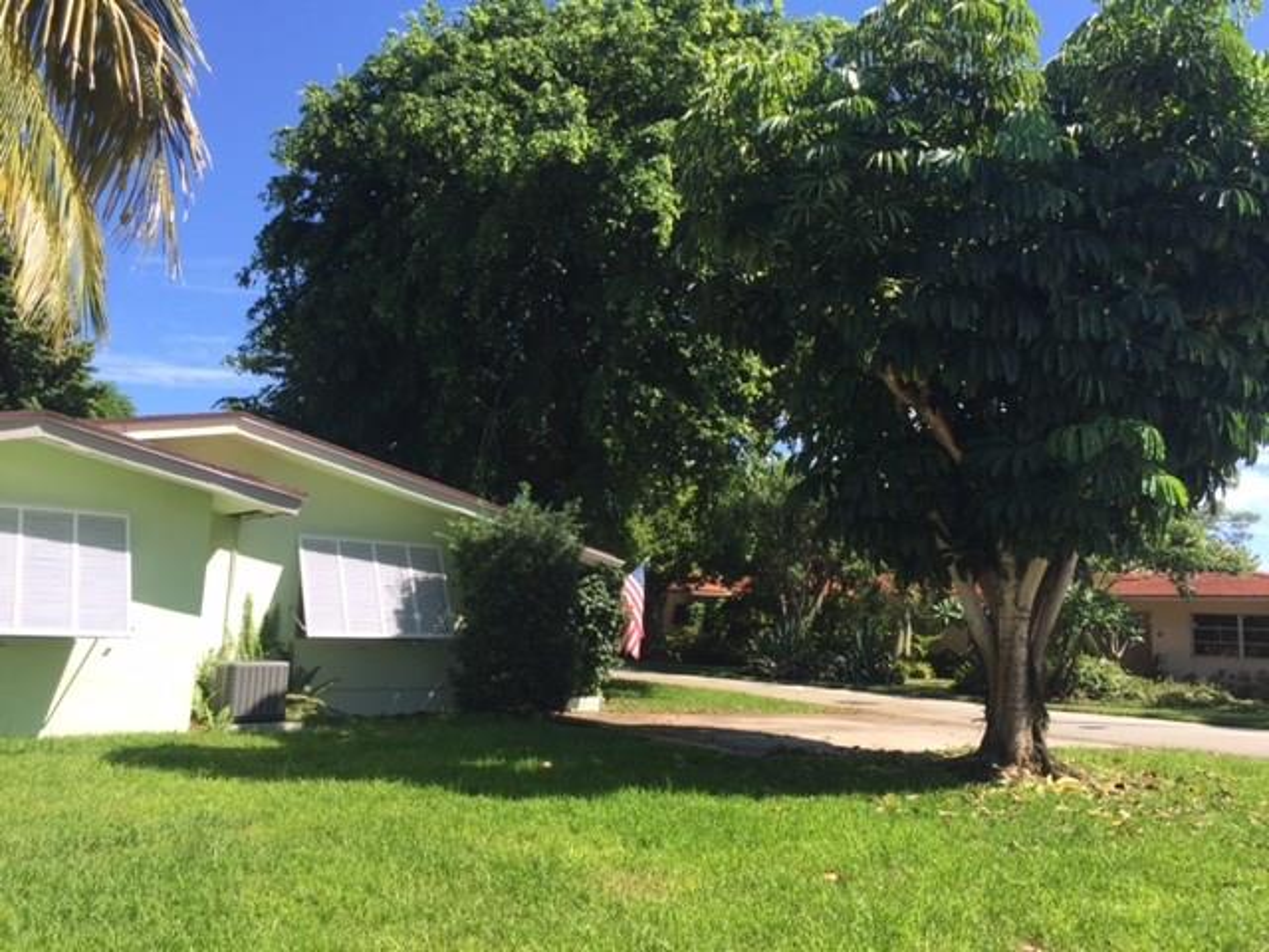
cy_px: 476
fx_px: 1063
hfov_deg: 61.7
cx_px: 634
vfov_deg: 48.2
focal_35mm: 29
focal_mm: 4.15
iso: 32
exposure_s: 1/824
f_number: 2.2
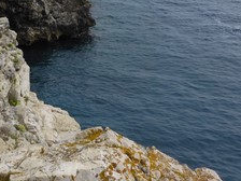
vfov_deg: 17.7
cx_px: 25
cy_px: -26
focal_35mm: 80
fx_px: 557
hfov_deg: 23.8
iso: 80
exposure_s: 1/160
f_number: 3.3
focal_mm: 4.9
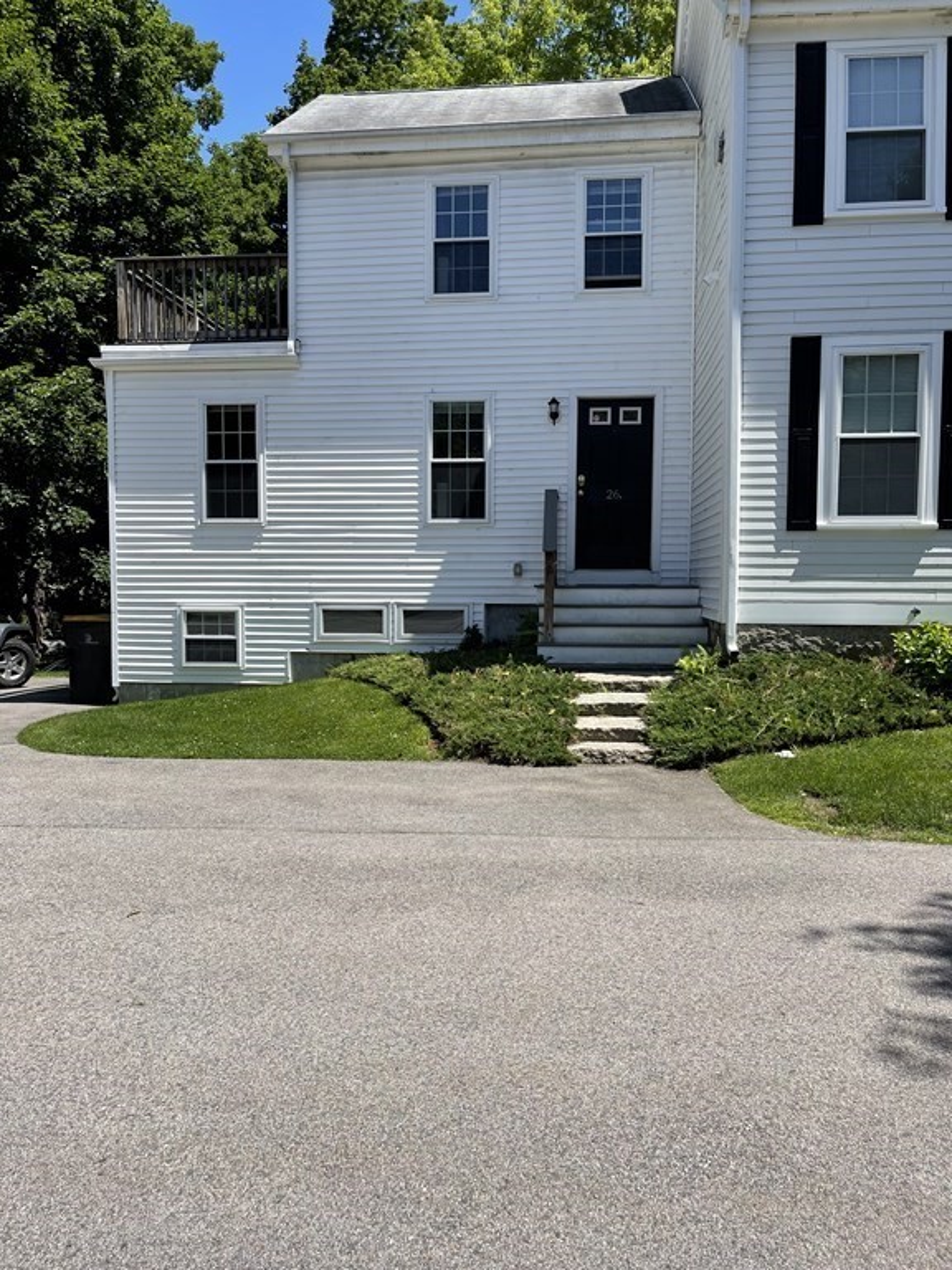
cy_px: 635
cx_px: 476
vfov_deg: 67.3
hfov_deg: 53.1
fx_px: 953
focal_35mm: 26
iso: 32
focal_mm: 5.1
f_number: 1.6
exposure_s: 1/2786
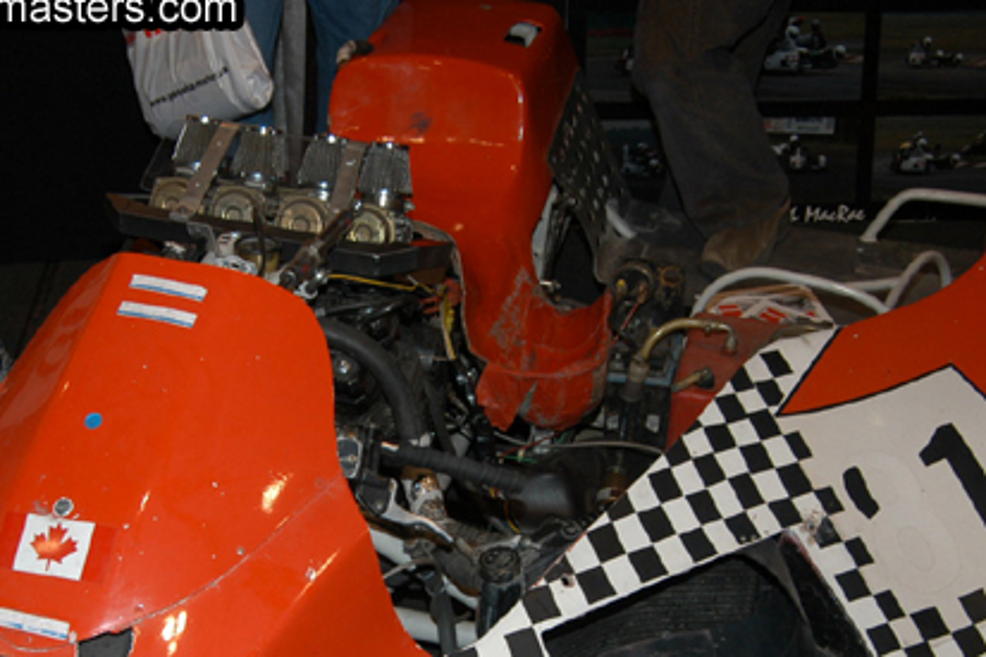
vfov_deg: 22.7
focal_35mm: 59
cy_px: 511
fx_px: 1615
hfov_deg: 33.9
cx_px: 424
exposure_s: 1/60
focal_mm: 24
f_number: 5
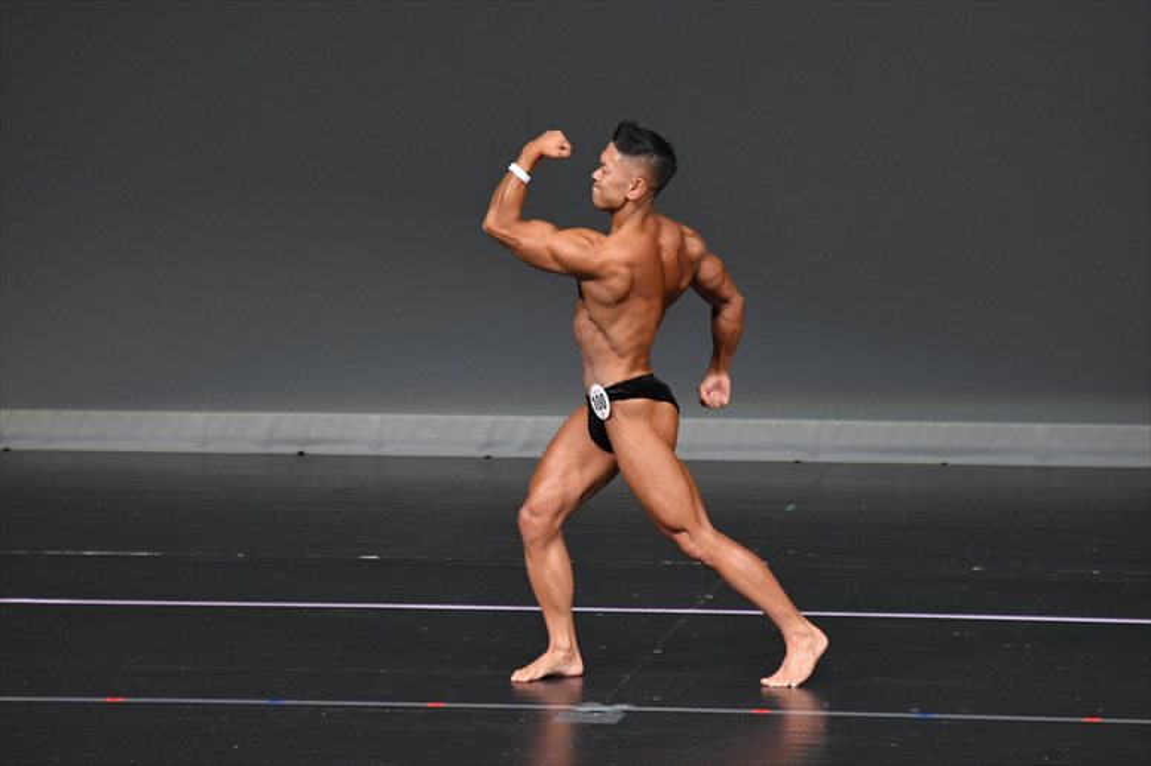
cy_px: 383
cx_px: 576
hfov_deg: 6.0
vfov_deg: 4.0
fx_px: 11025
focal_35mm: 345
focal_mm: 230
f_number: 5.6
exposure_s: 1/400
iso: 4000
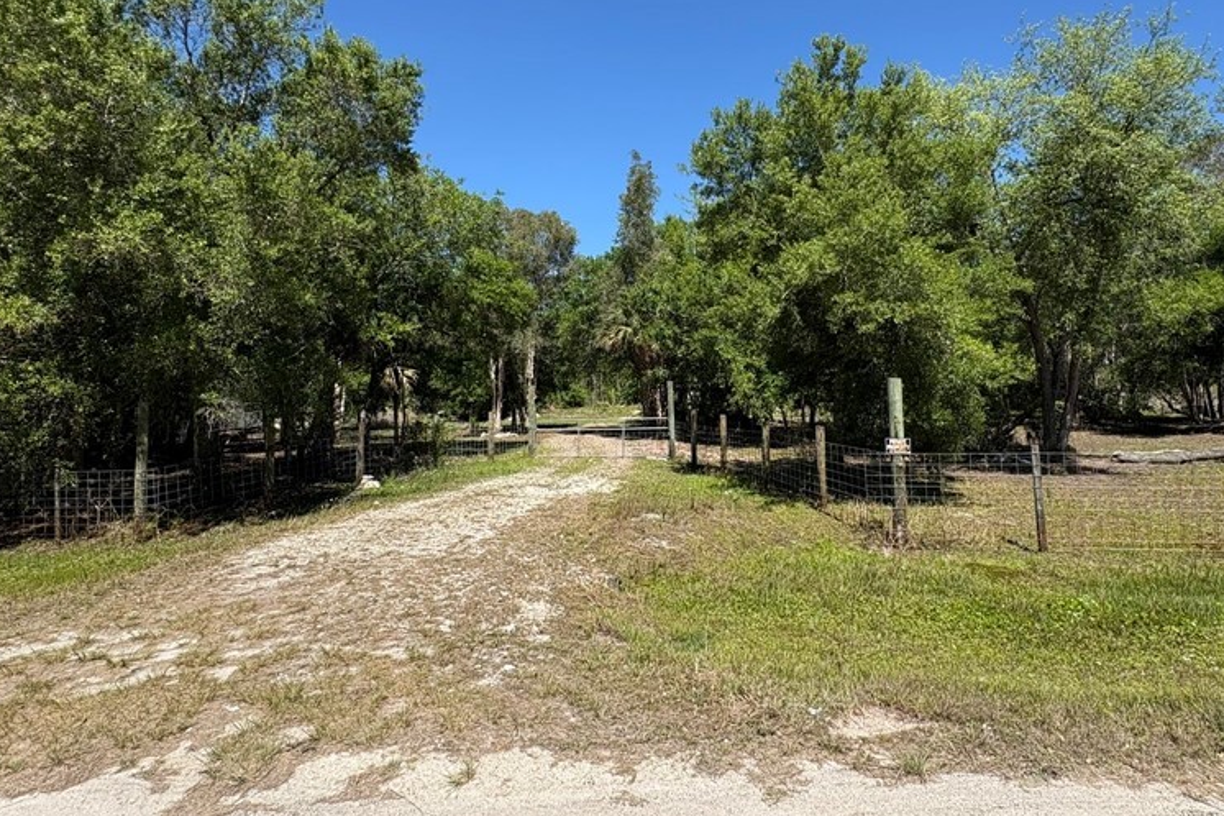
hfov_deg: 83.8
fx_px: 680
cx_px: 660
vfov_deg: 61.4
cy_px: 332
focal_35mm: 20
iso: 50
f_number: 2.2
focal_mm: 2.22
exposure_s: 1/1094
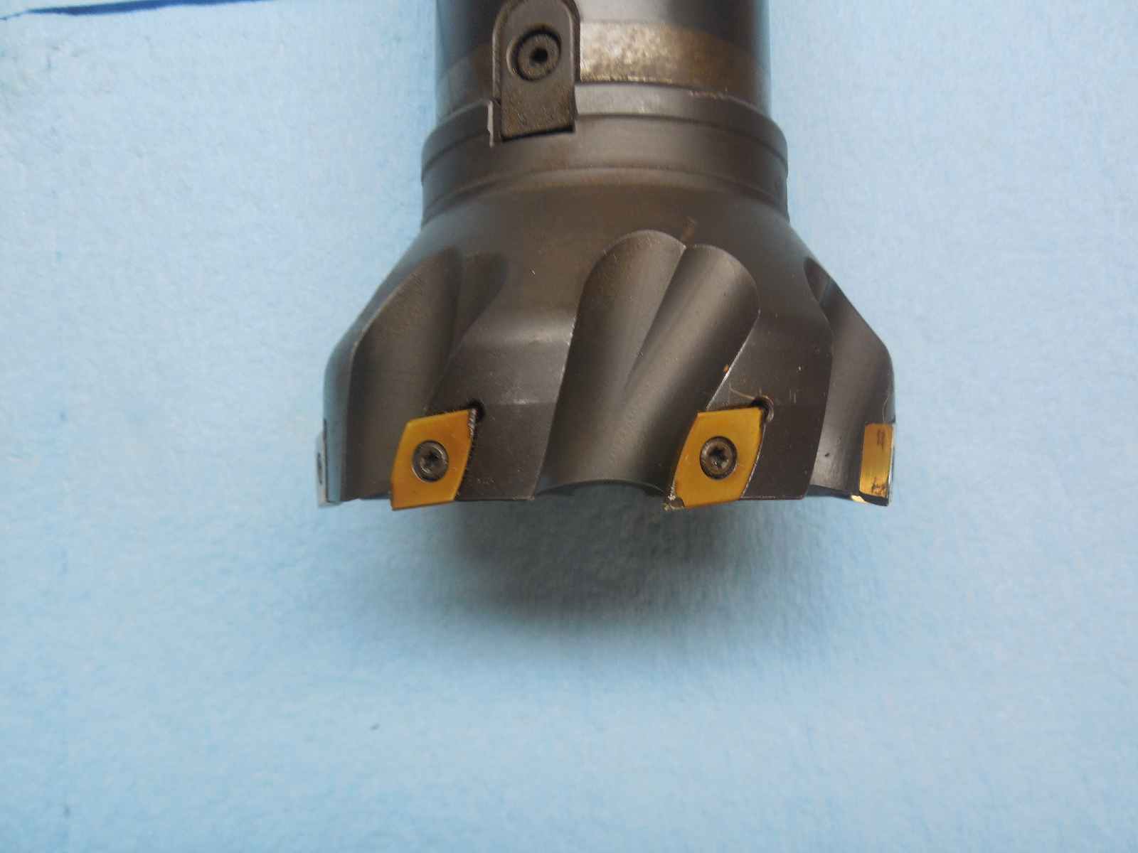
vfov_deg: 49.7
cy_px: 426
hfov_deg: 63.4
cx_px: 569
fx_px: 920
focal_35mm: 28
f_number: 3.5
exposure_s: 1/30
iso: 220
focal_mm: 5
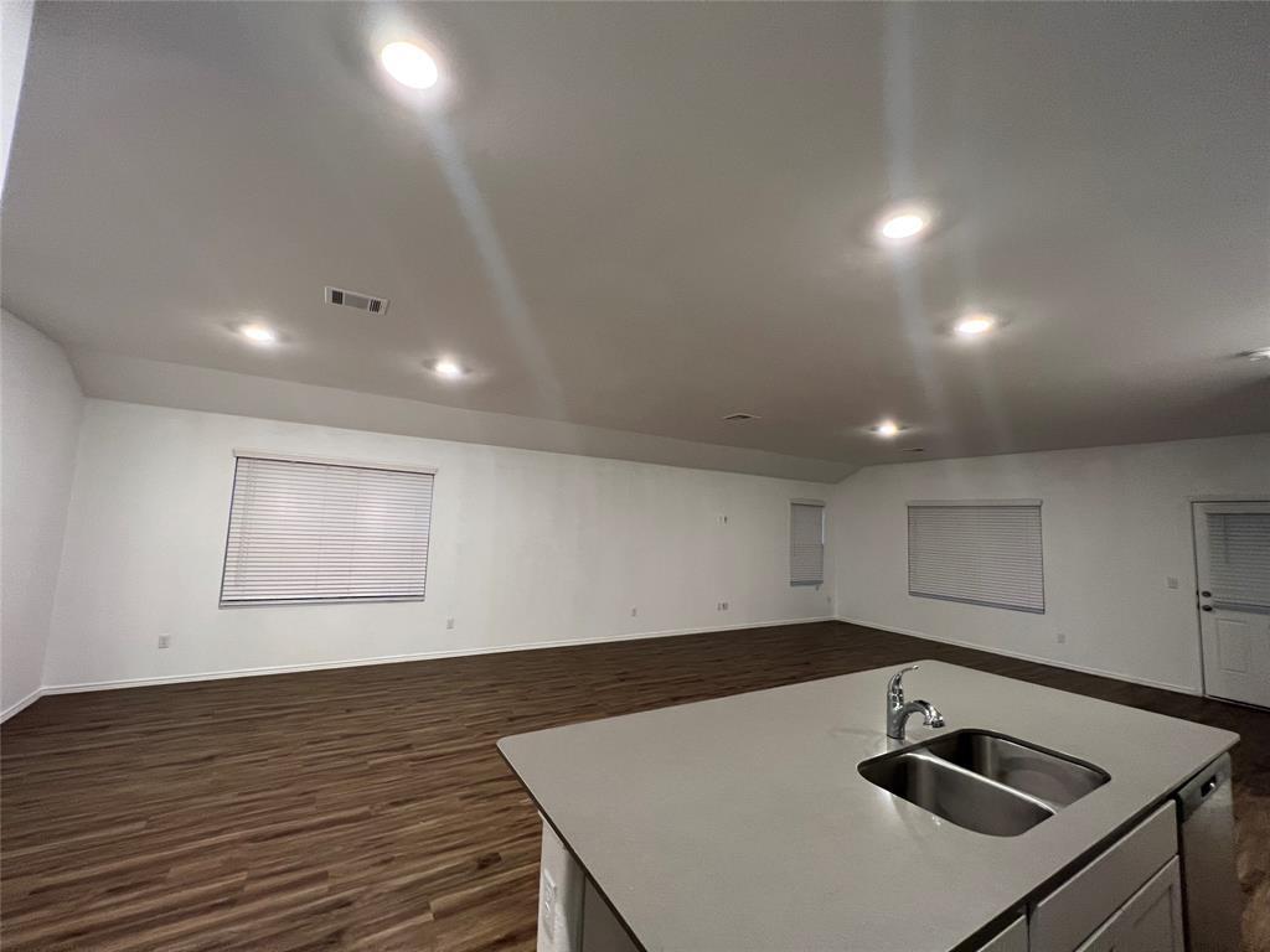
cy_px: 476
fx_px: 477
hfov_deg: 106.2
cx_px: 635
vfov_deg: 89.9
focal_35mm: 13
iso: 250
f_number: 1.8
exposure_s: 1/60
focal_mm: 1.57
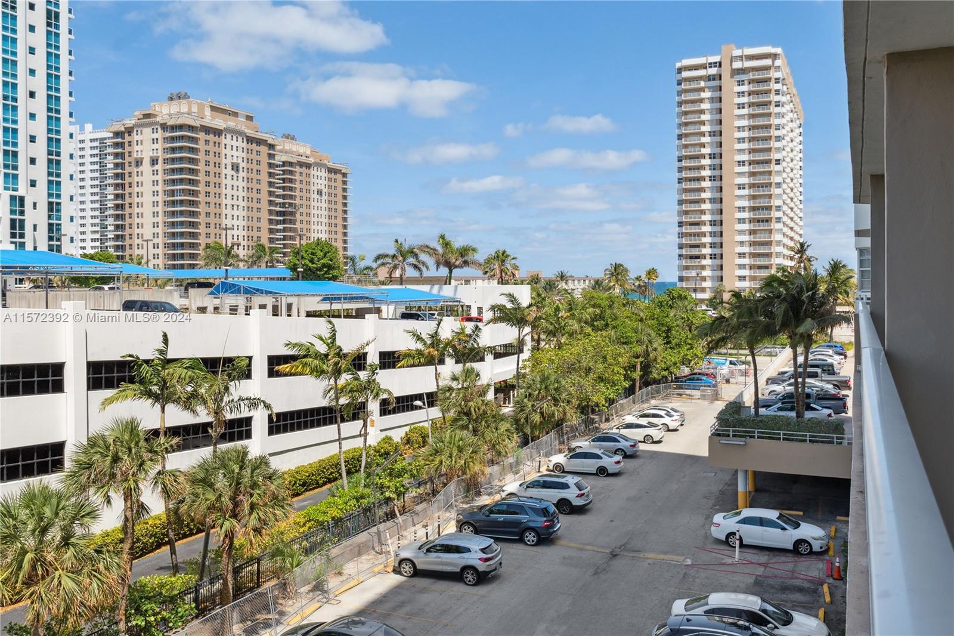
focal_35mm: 30
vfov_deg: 43.6
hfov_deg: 61.9
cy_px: 318
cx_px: 477
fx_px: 795
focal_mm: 20
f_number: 8
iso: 400
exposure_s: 1/640
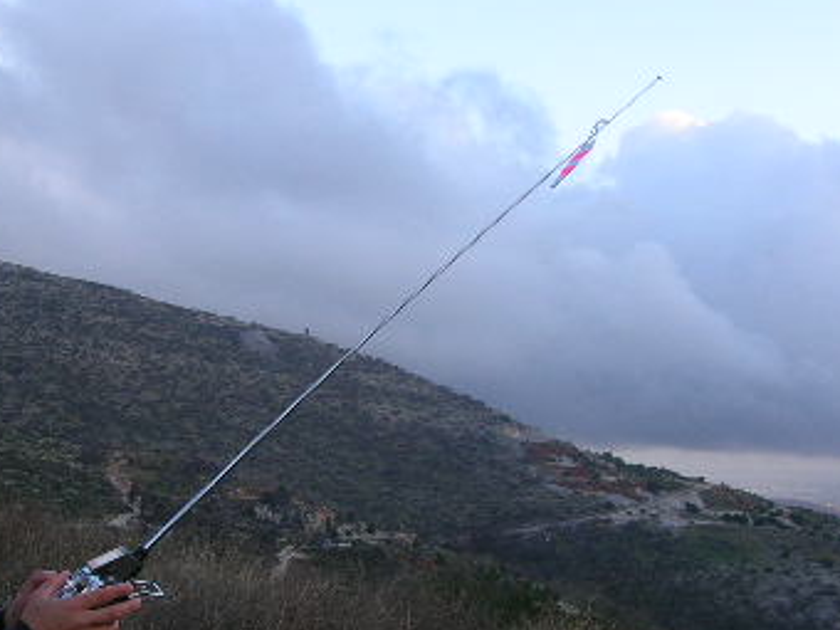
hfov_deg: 30.2
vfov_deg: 22.9
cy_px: 363
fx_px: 1553
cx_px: 319
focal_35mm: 64
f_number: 4.9
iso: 50
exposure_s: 1/76.8
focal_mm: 5.7
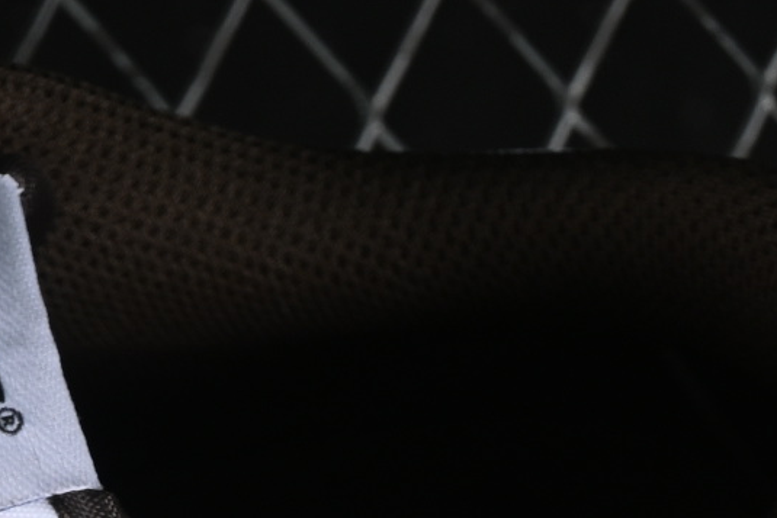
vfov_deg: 3.5
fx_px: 8419
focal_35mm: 390
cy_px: 1238
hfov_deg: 5.3
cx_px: -250
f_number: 6.3
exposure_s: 1/60
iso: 160
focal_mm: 50
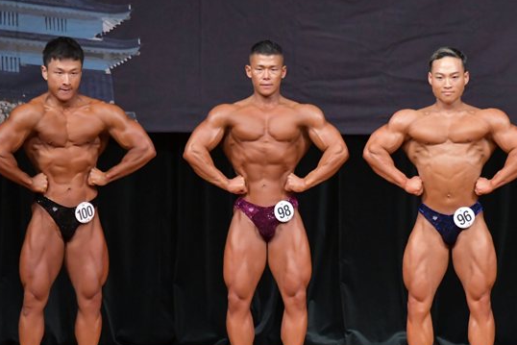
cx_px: 282
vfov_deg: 3.7
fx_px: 5272
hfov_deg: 5.6
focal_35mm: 367
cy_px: 206
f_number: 5.6
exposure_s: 1/400
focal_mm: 170
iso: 5000
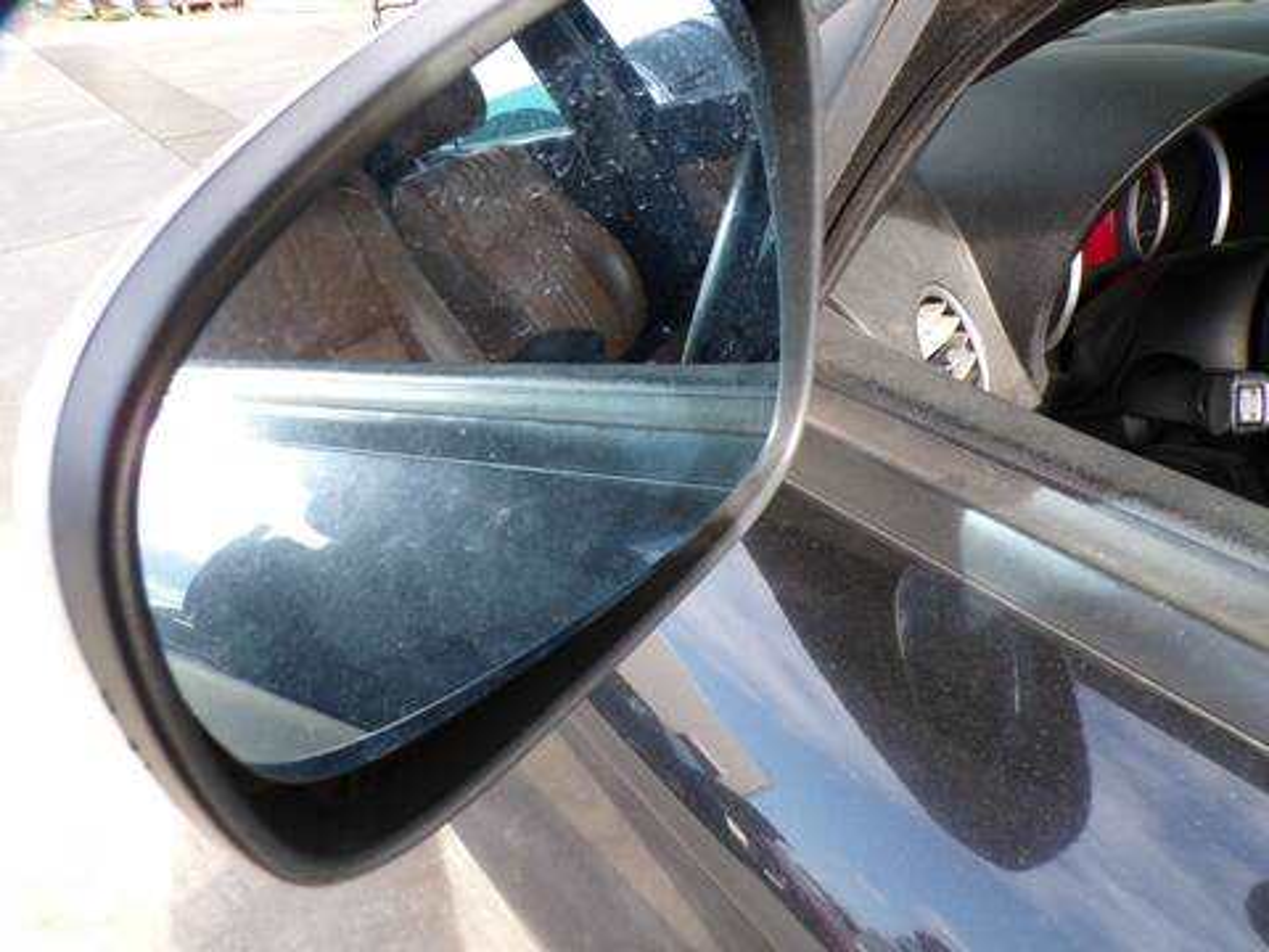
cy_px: 476
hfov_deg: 71.6
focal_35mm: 24
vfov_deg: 56.8
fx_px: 880
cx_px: 634
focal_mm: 4.3
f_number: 4.4
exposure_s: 1/56
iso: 100
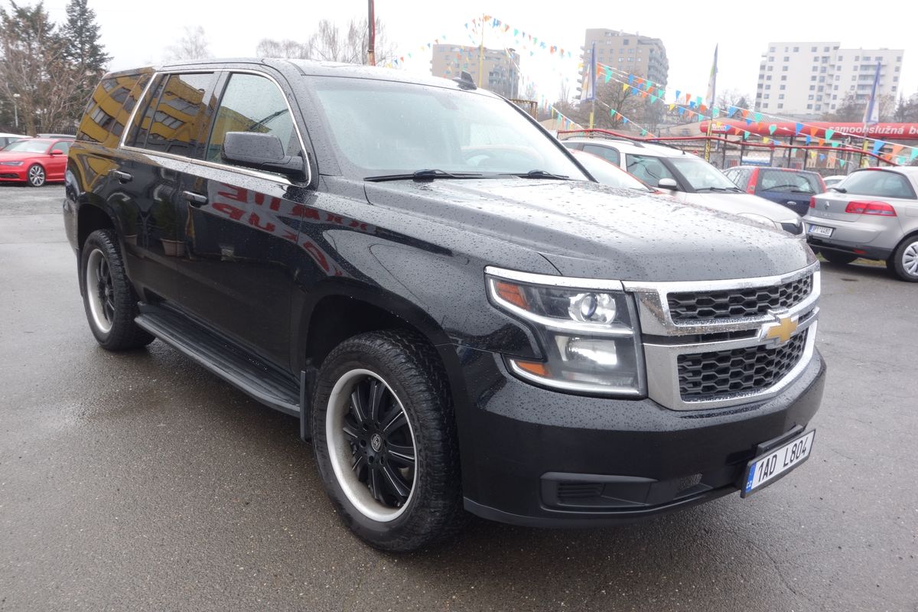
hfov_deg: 65.5
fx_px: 714
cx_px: 459
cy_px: 306
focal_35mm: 28
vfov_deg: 46.4
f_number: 11
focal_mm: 10.4
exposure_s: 1/30
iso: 125
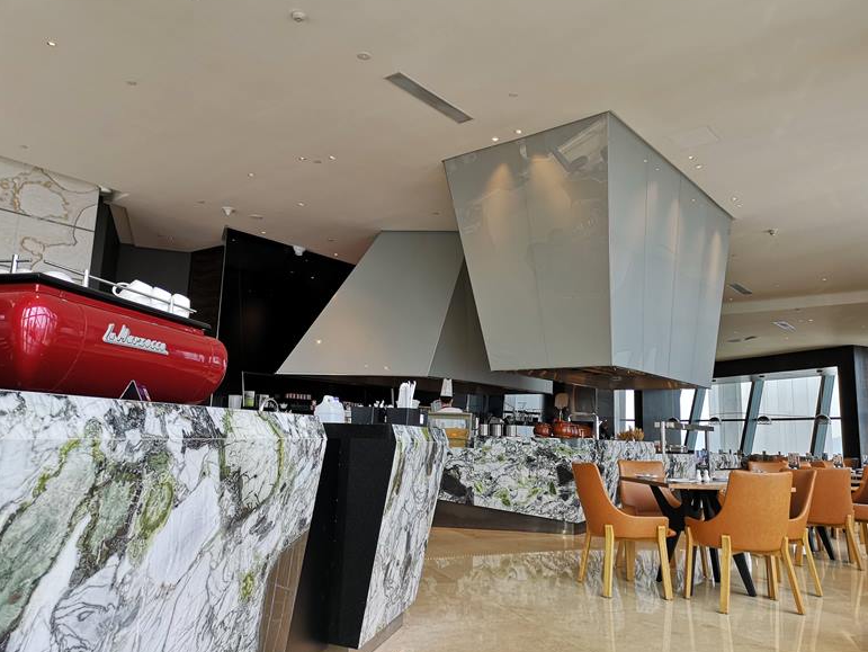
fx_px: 702
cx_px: 446
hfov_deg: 63.4
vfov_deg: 49.8
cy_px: 321
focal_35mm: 28
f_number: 1.8
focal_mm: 3.95
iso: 64
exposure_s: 1/100
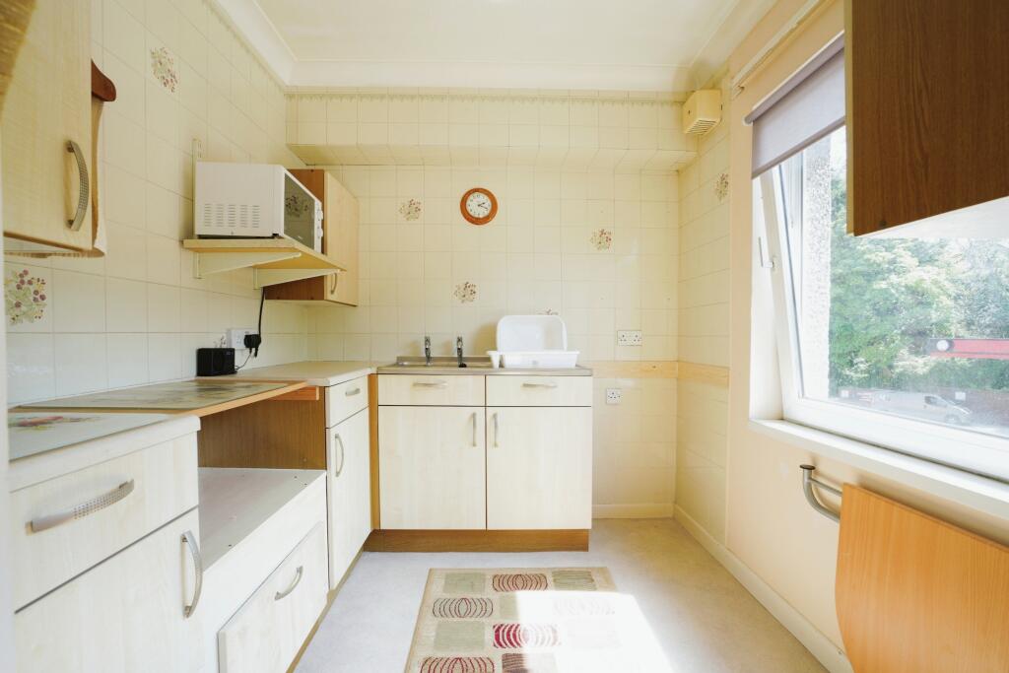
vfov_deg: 73.8
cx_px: 504
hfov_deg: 96.7
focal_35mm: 16
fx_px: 448
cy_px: 336
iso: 800
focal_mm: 16
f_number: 9
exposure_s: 1/100
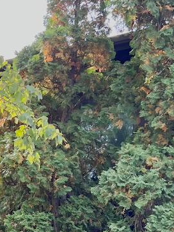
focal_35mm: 110
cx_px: 36
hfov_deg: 13.4
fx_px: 738
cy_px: 369
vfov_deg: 16.1
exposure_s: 1/387
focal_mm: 5.7
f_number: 1.5
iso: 50
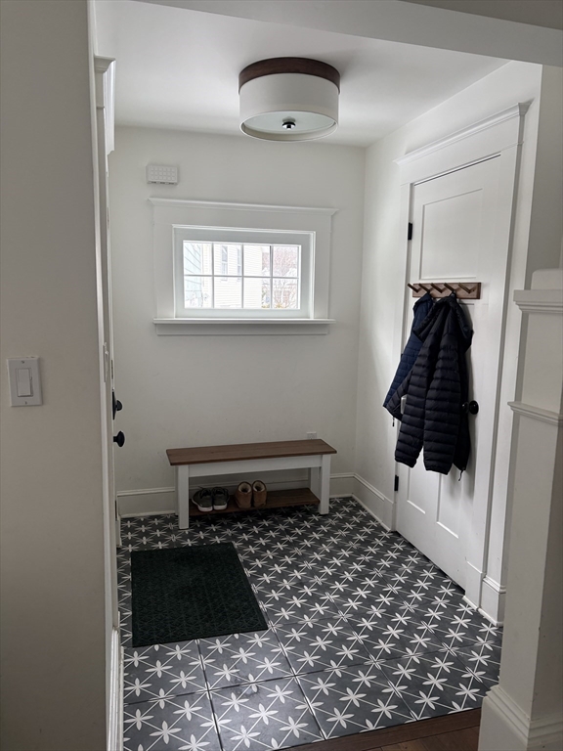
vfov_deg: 67.3
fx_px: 564
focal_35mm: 26
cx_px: 282
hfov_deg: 53.1
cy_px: 376
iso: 125
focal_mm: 5.96
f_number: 1.6
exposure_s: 1/165
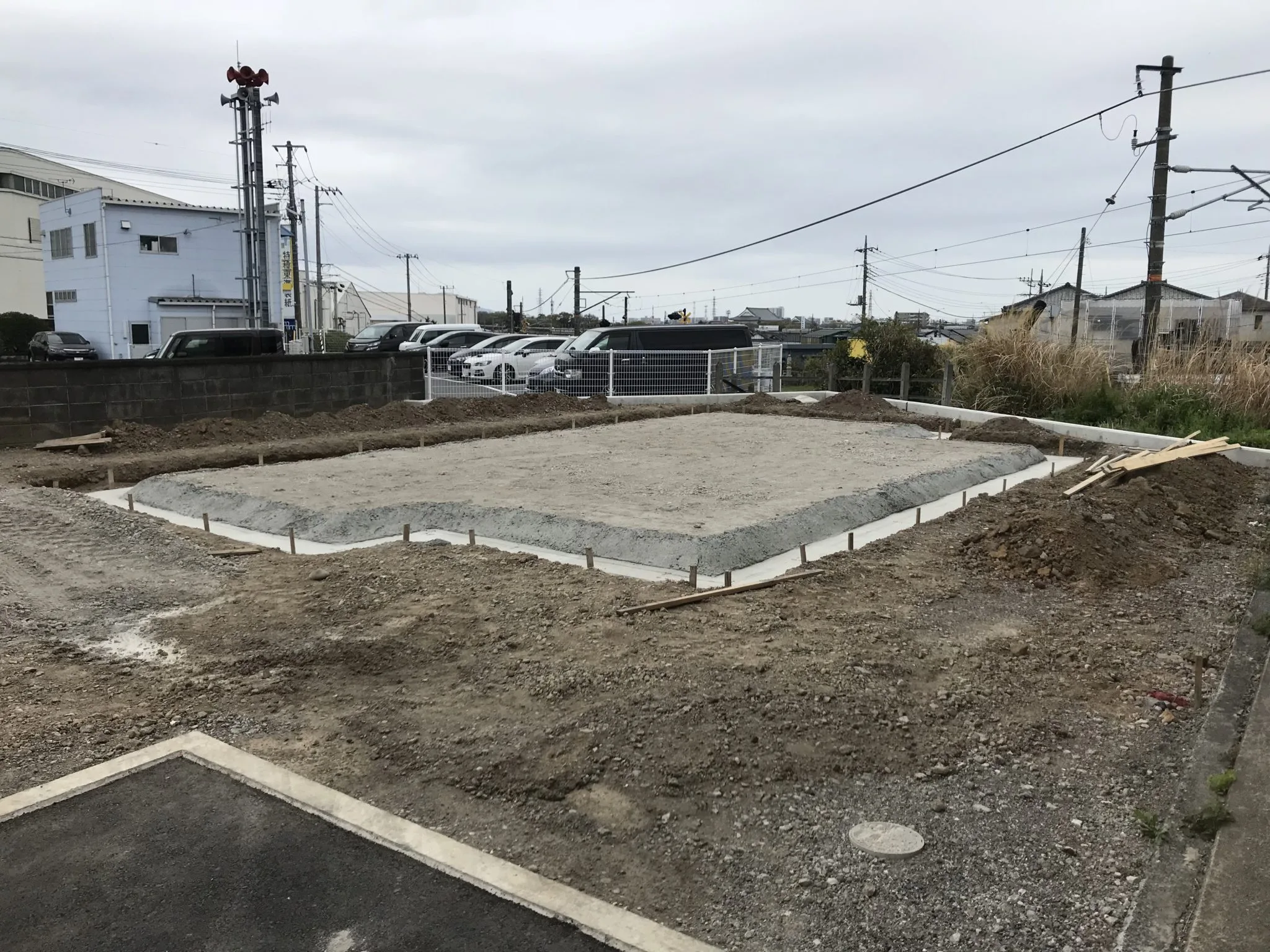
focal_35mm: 28
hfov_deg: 63.4
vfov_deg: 49.7
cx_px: 635
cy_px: 476
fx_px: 1027
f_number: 1.8
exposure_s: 1/1053
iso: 20
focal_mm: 3.99
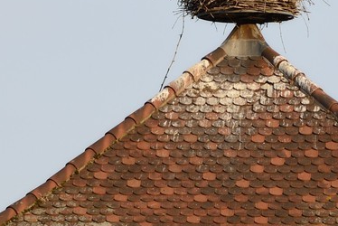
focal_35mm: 854
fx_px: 8024
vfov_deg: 1.6
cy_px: 537
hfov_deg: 2.4
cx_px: 184
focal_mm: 200
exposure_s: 1/320
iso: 200
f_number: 8
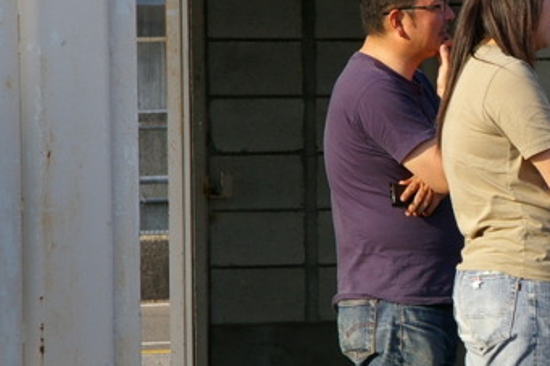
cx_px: 721
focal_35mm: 541
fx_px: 8261
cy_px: 211
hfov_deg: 3.8
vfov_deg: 2.5
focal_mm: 120
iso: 200
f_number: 11
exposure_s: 1/125
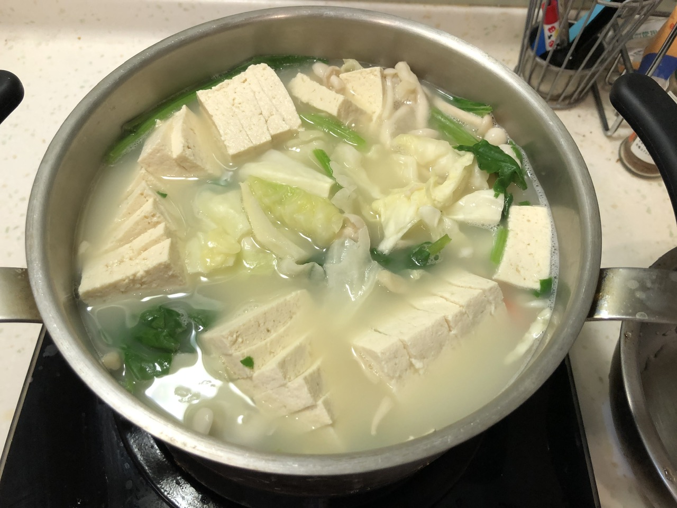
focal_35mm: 28
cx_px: 338
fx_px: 548
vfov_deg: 49.7
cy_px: 254
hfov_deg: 63.4
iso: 40
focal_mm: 3.99
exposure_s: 1/24
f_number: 1.8
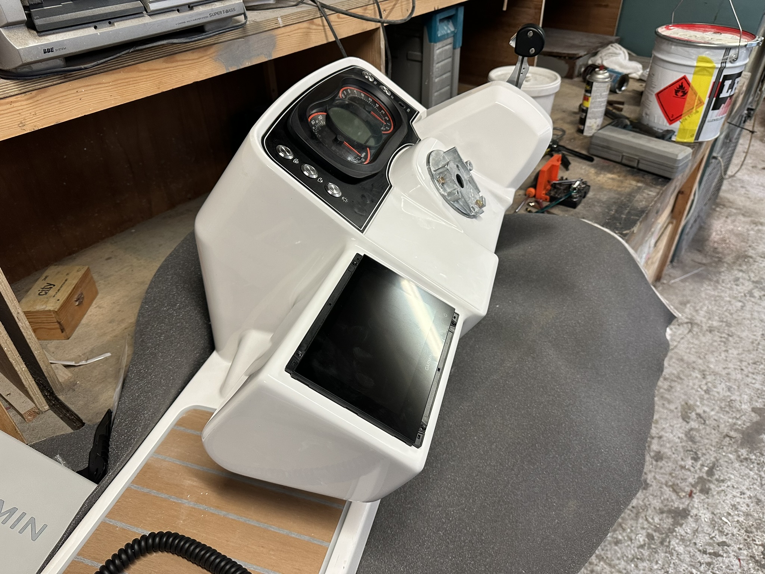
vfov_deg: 56.8
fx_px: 530
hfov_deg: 71.6
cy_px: 287
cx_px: 382
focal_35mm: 24
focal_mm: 6.86
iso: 200
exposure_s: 1/100
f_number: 1.78
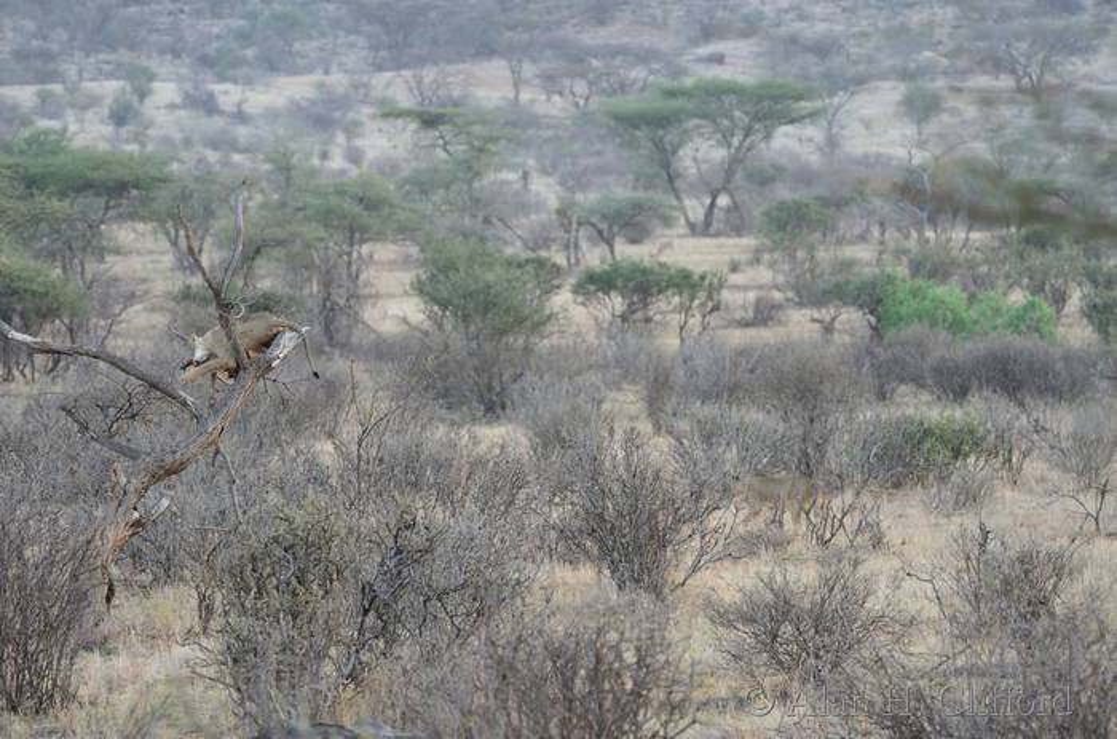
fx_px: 9285
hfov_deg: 6.9
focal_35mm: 300
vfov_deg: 4.6
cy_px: 370
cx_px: 558
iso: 1600
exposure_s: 1/400
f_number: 5.3
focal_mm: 200
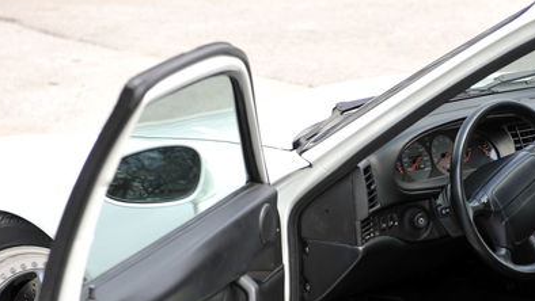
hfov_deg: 15.0
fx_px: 2029
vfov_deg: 8.4
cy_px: 315
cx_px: 401
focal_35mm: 143
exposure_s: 1/100
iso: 50
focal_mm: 70
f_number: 4.5
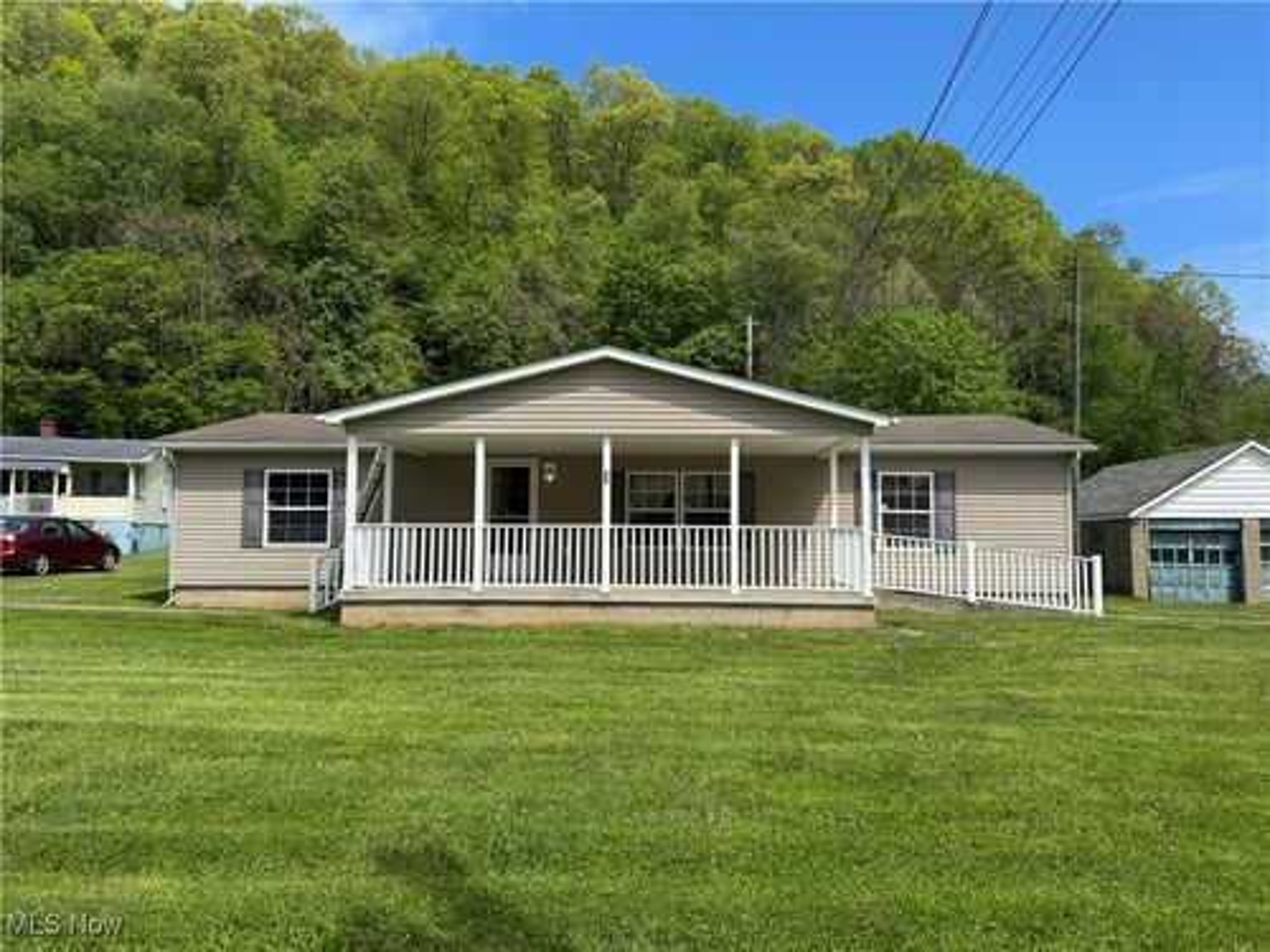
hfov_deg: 71.6
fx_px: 881
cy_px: 476
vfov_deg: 56.8
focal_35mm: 24
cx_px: 635
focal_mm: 6.76
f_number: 1.78
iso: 80
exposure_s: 1/3247
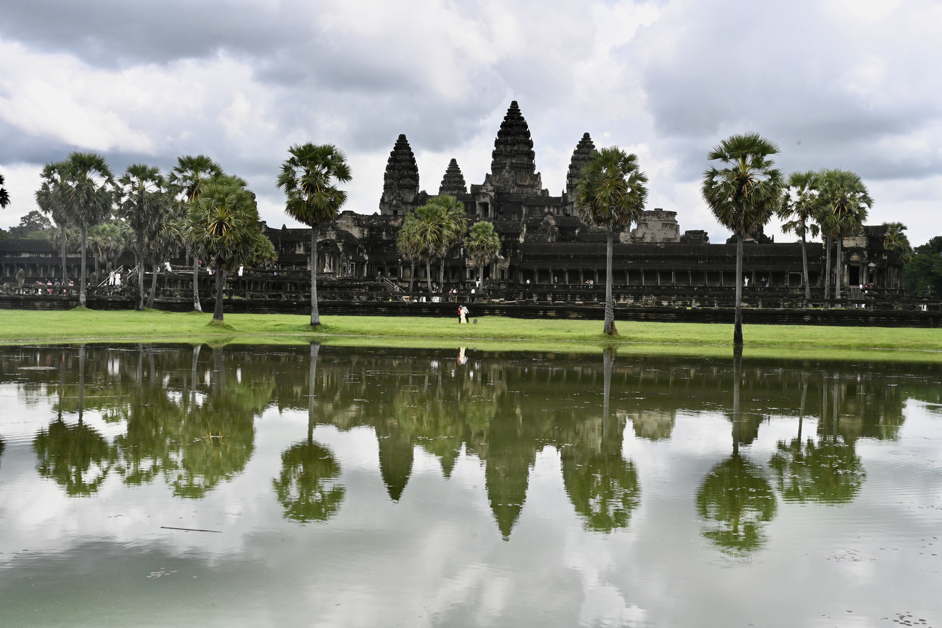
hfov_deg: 47.4
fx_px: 1073
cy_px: 314
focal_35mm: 41
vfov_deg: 32.6
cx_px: 471
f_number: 16
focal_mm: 41
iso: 2500
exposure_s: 1/1000
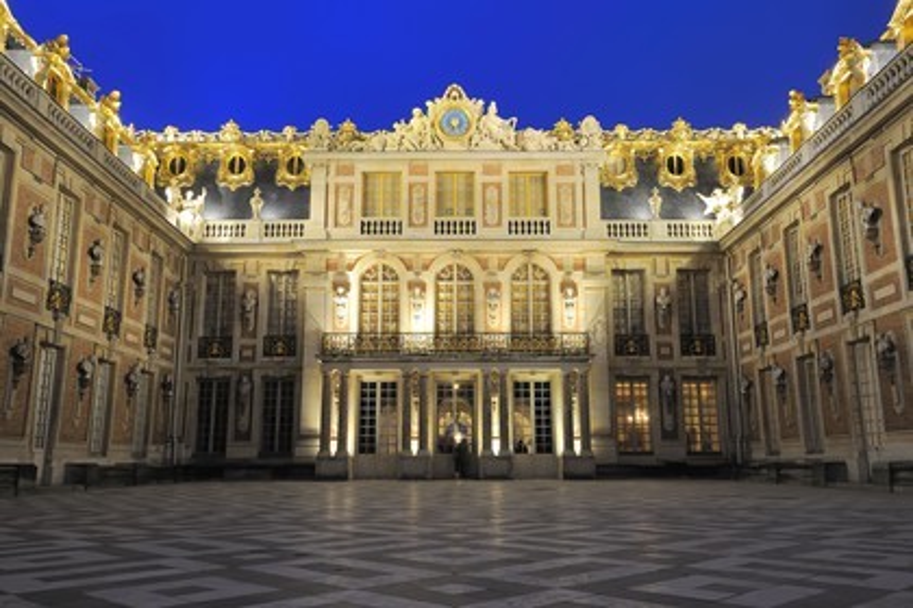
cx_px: 456
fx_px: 786
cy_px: 304
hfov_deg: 60.3
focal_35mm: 31
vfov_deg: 42.3
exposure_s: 3
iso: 200
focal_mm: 31
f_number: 9
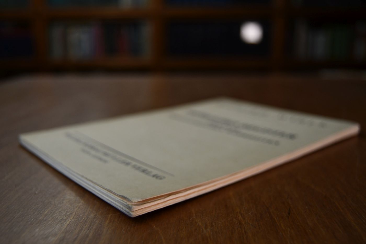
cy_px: 122
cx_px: 183
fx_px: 396
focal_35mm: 39
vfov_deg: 34.2
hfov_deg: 49.6
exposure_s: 1/250
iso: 560
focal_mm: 26
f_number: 4
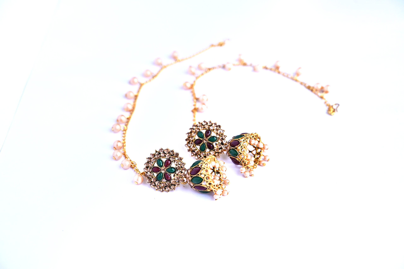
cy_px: 134
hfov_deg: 28.9
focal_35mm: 70
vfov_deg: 19.4
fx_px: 785
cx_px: 202
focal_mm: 70
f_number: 5.6
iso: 125
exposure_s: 1/200
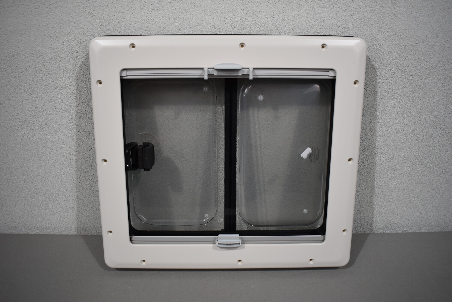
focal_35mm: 30
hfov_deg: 61.9
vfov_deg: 43.6
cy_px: 151
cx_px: 226
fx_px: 377
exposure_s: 1/250
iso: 400
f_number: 3.5
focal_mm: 20
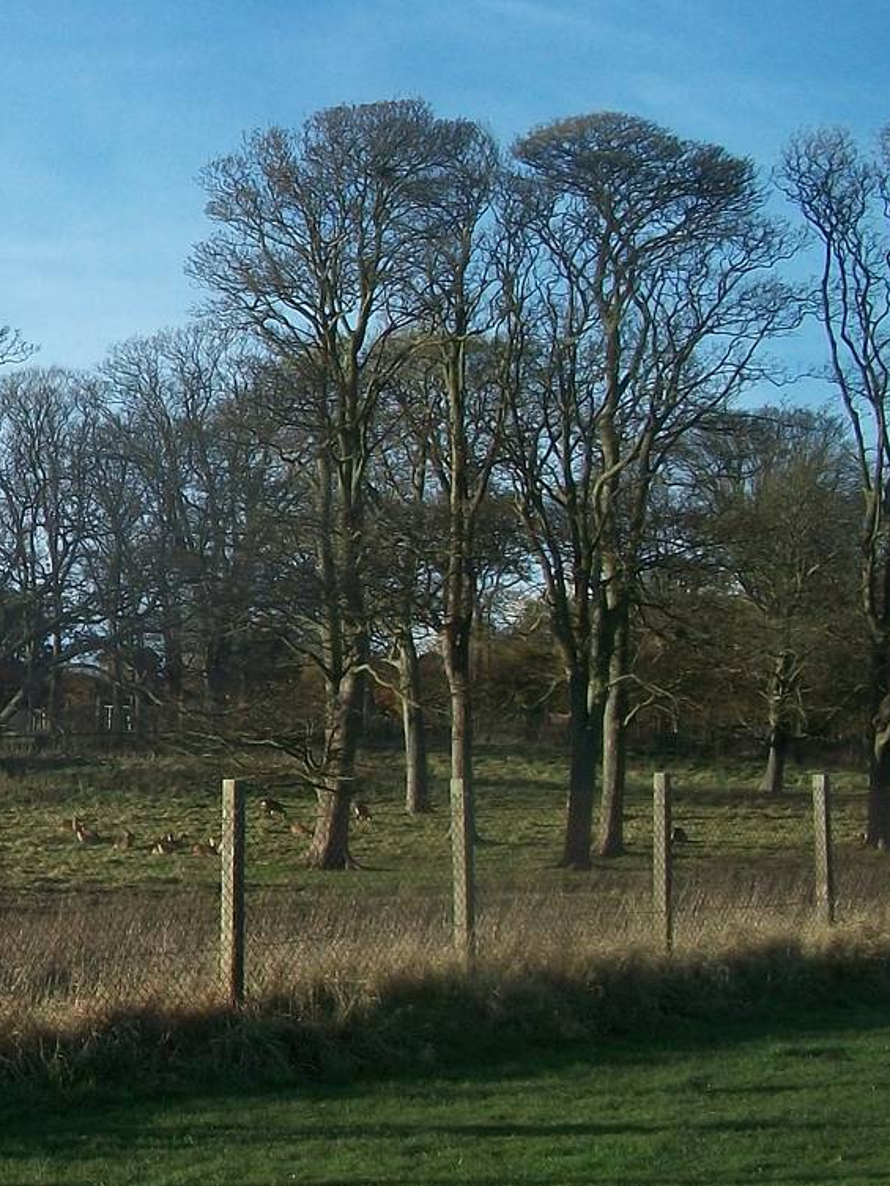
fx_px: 2330
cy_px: 466
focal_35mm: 68
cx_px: -356
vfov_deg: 28.5
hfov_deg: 19.4
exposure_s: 1/250
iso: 80
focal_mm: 5.7
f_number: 5.5
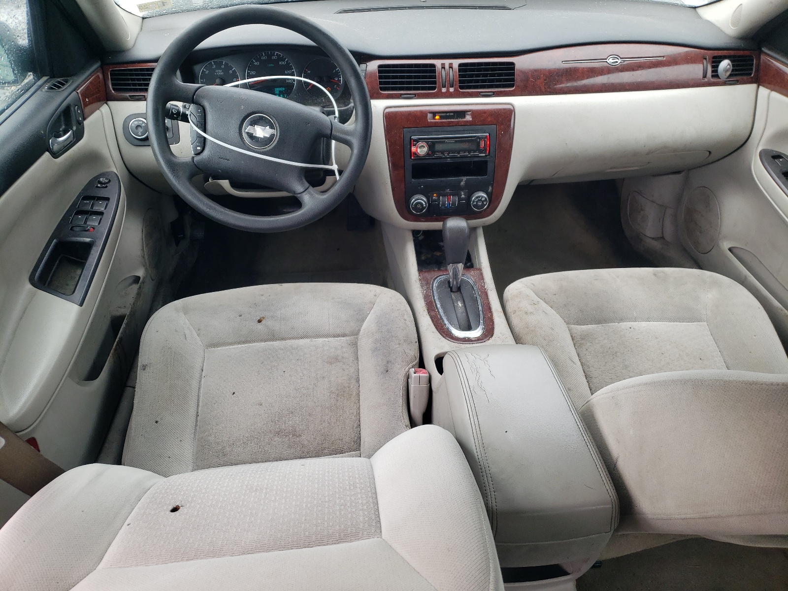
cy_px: 296
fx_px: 592
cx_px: 394
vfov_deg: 53.1
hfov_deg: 67.3
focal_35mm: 26
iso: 50
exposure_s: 1/175
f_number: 1.5
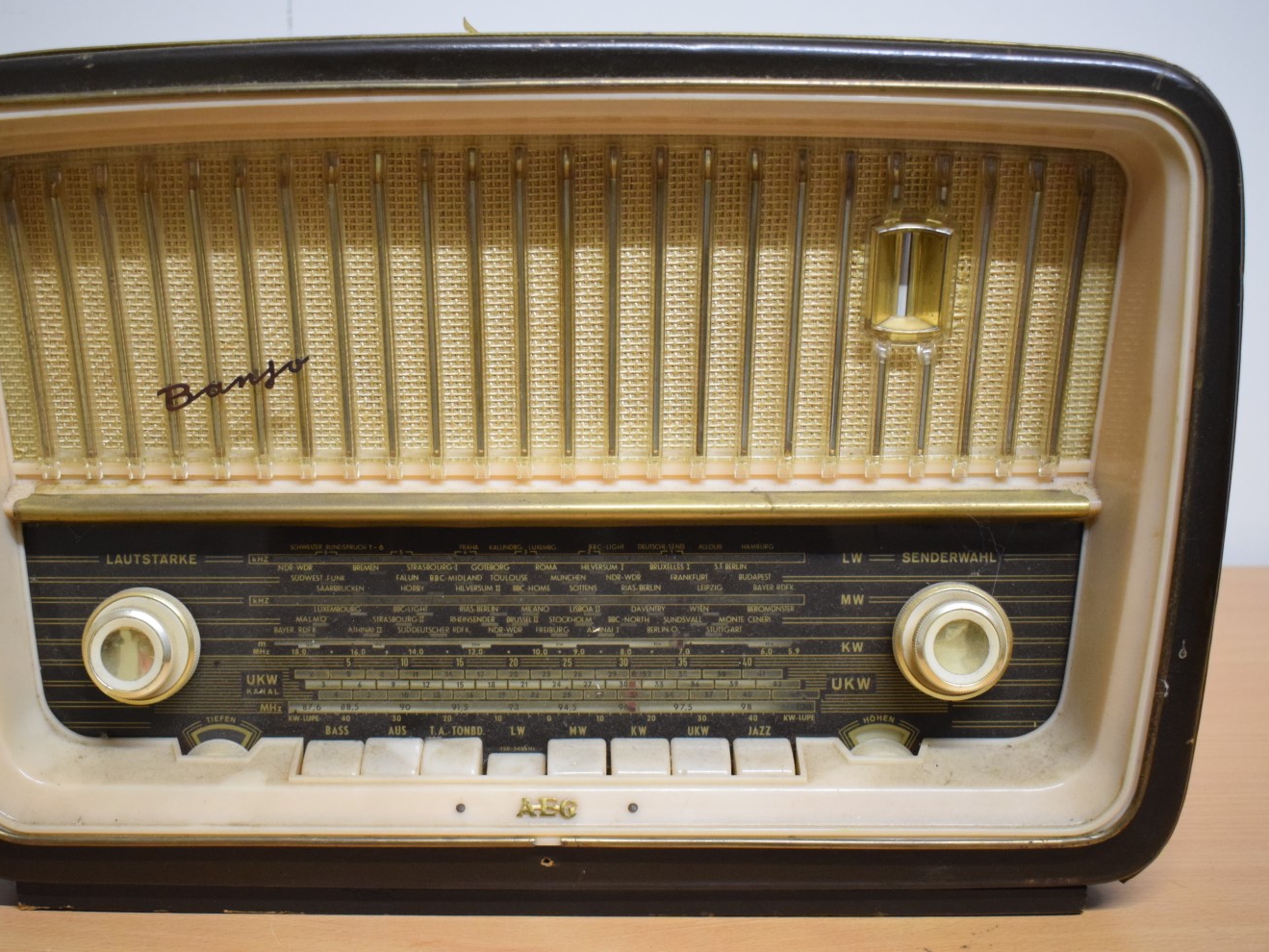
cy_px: 476
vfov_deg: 30.6
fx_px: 1743
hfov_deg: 39.9
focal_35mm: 48
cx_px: 555
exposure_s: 1/125
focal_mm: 29
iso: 2500
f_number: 4.2
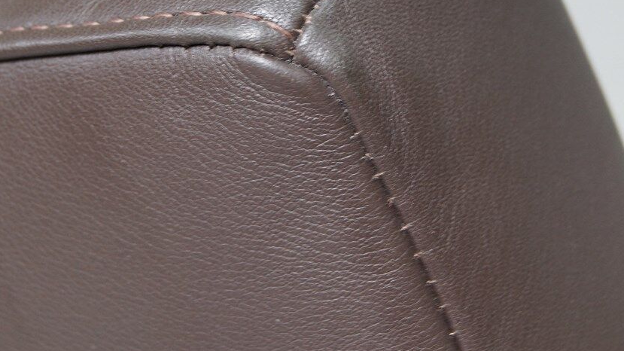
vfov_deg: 10.1
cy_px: 60
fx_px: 1969
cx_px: 313
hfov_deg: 18.0
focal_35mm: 119
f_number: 7.1
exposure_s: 1/8
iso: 400
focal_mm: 50
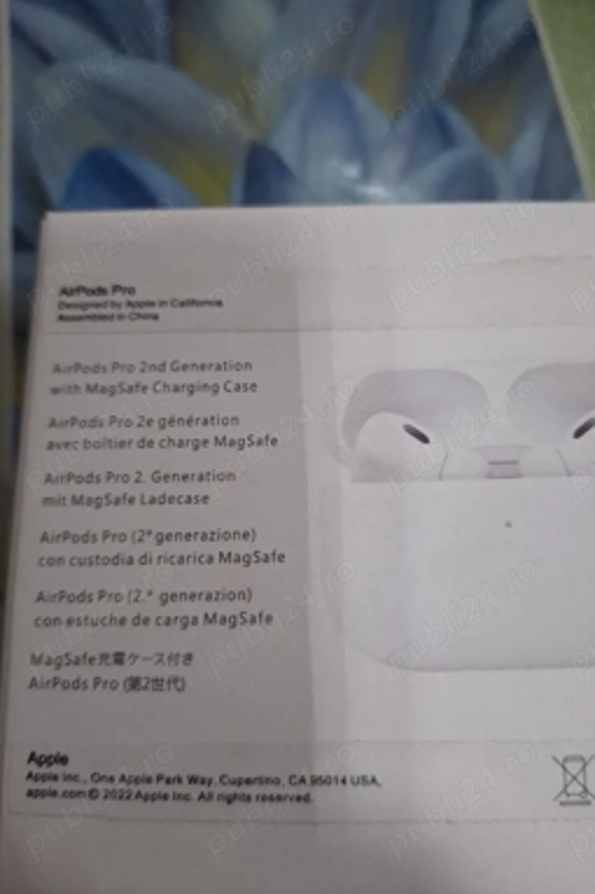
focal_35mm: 25
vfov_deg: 71.5
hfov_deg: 51.2
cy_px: 462
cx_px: 327
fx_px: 620
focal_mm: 5.54
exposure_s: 1/50
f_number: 1.8
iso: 250
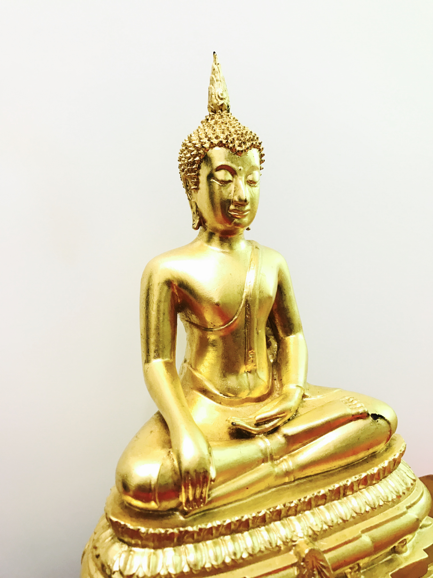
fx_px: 467
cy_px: 289
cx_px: 216
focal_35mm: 28
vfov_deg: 63.4
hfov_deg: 49.7
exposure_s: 1/20
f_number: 1.8
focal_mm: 3.99
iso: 40
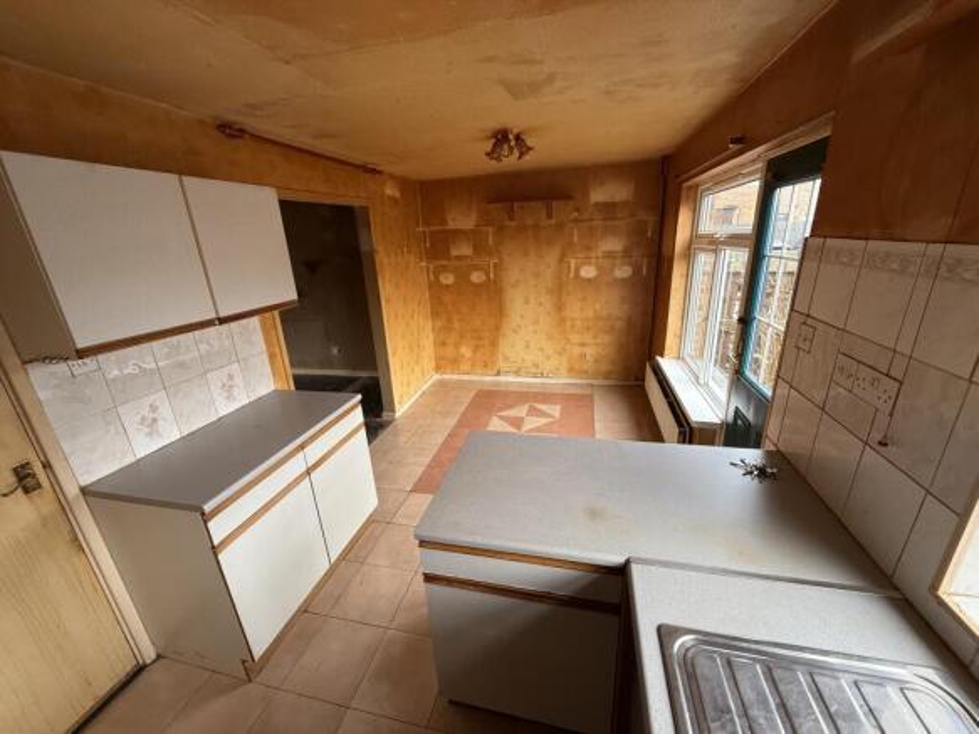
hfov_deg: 102.1
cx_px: 490
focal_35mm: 14
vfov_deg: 85.7
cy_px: 367
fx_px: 396
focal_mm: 2.22
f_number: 2.2
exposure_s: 1/99
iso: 160
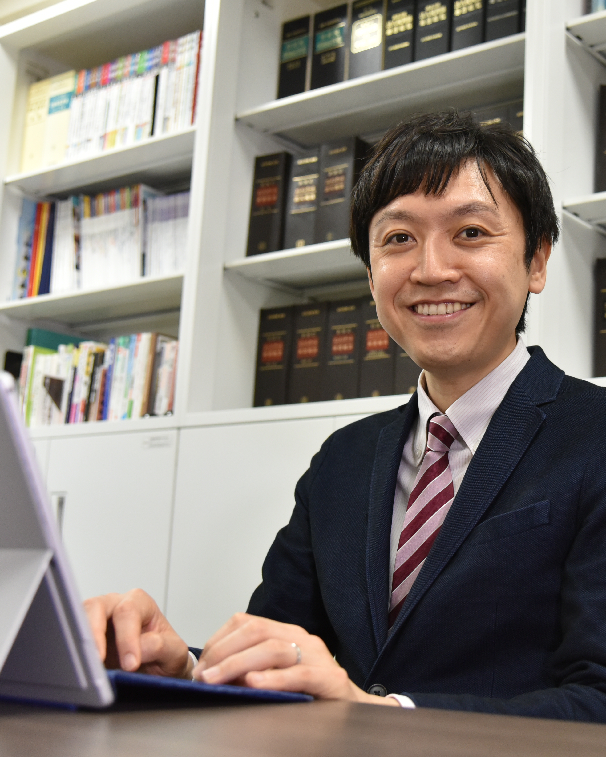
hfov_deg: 27.6
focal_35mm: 54
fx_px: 1211
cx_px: 469
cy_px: 382
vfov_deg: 34.7
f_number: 4
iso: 2500
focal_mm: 38
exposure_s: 1/500
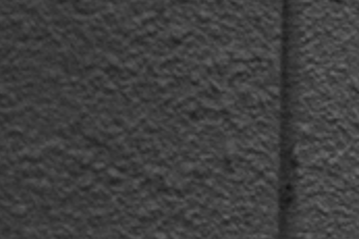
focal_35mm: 243
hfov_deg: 7.8
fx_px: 2421
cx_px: 911
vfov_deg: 5.3
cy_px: 705
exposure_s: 1/100
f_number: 2.8
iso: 800
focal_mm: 24.2
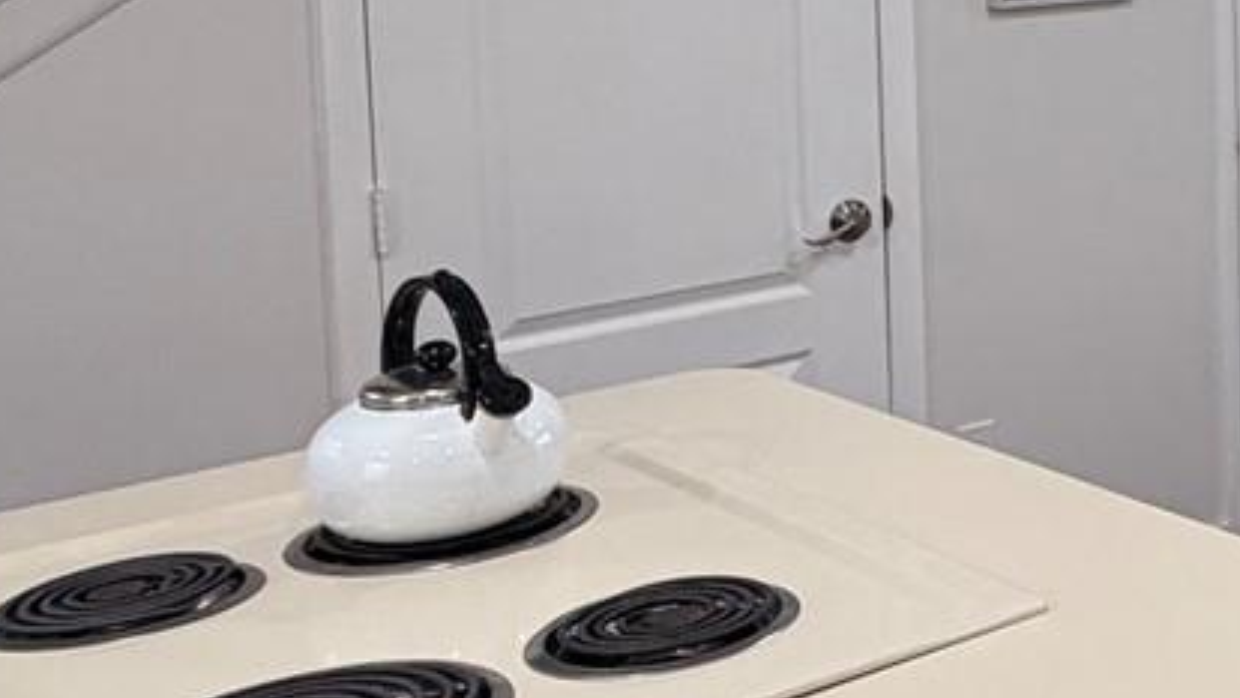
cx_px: 1635
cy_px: -36
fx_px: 1940
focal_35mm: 59
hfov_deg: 28.6
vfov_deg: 19.7
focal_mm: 2.22
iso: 250
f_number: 2.2
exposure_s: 1/121
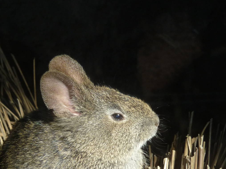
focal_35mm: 442
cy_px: 125
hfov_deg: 4.5
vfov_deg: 3.4
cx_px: 85
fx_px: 2885
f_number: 4.9
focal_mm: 47
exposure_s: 1/125
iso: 200
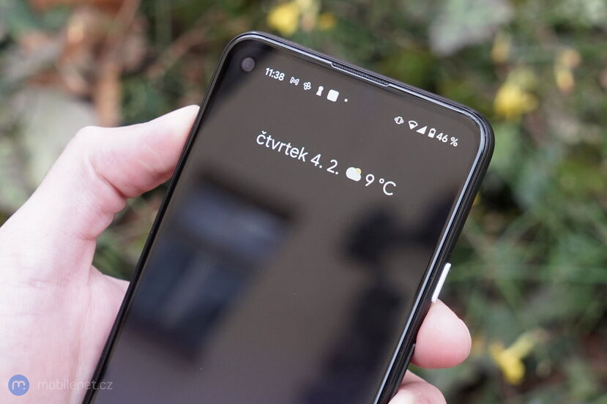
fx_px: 691
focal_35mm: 41
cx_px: 304
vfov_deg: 32.6
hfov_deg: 47.4
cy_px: 202
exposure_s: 1/160
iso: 1600
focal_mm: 41
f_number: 6.3
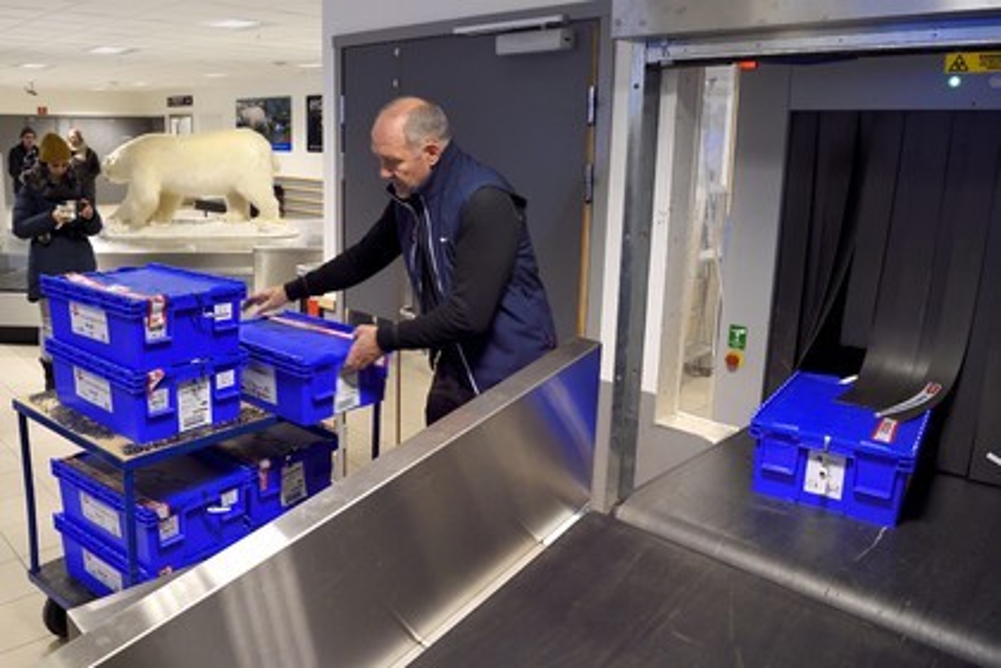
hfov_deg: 73.7
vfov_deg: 53.1
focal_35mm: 24
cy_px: 334
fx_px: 667
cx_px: 500
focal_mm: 24
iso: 1600
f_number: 6.3
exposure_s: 1/80
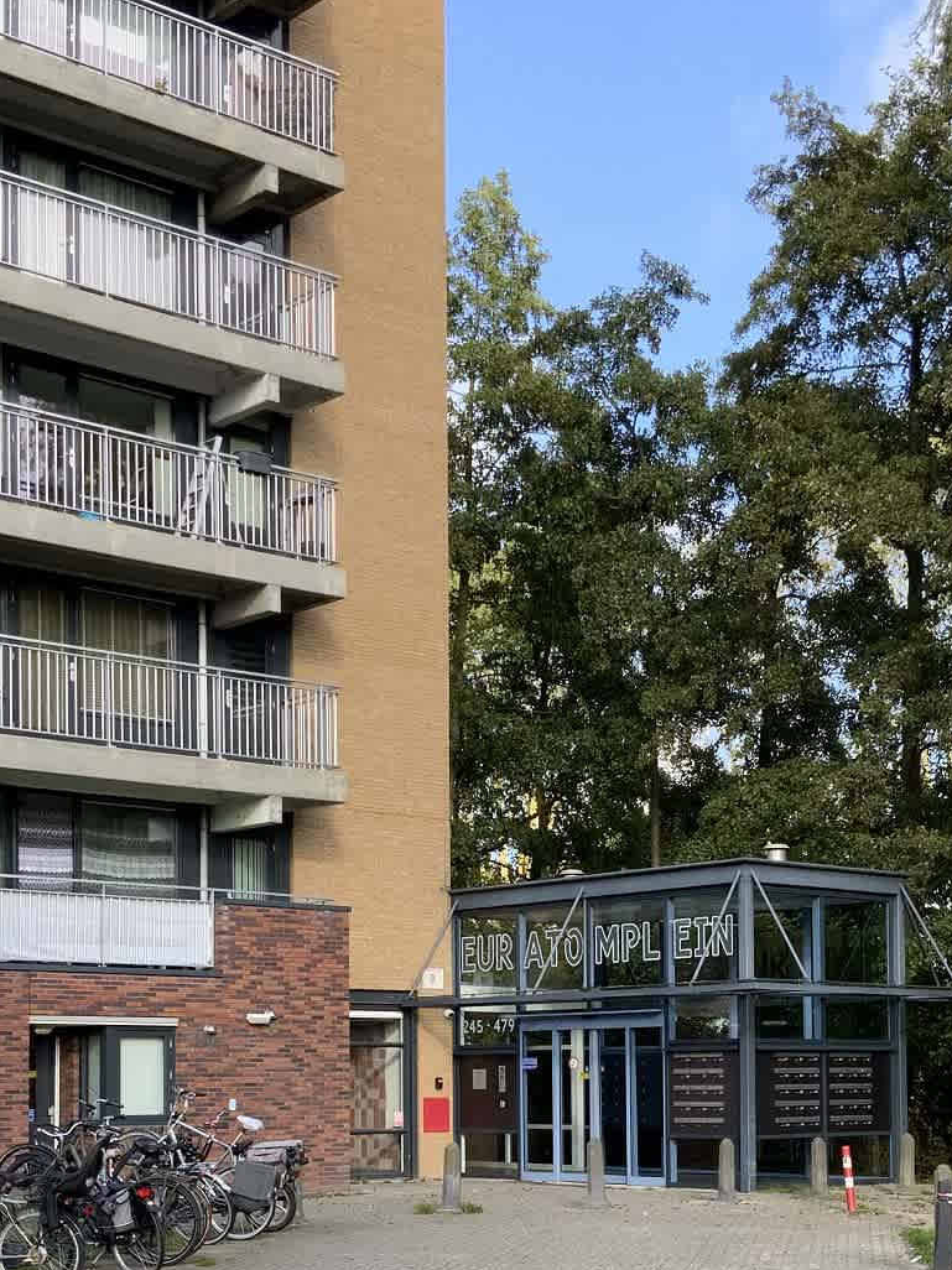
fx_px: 2091
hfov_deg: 25.6
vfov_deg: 32.9
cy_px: 1006
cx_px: 478
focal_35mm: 57
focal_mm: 3
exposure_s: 1/333
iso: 16
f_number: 1.8
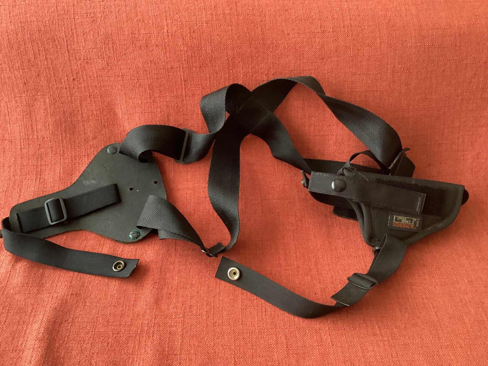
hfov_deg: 58.3
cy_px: 183
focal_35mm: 31
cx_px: 244
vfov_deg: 45.4
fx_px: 437
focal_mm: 3.3
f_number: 2.4
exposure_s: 1/30
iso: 400
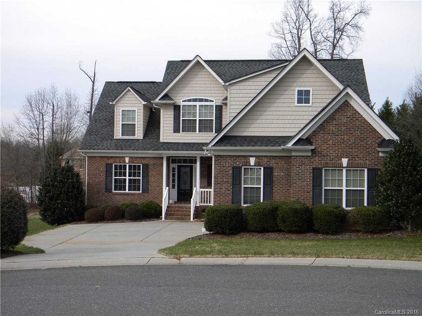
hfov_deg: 40.4
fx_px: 573
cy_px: 158
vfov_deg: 30.9
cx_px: 211
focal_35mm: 47
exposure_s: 1/414
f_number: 3.9
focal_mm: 8.6
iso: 80
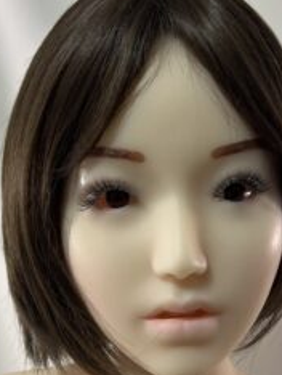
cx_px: 160
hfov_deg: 30.3
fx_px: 520
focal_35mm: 48
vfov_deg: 38.3
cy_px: 295
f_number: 1.5
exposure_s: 1/106
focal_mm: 5.7
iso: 125
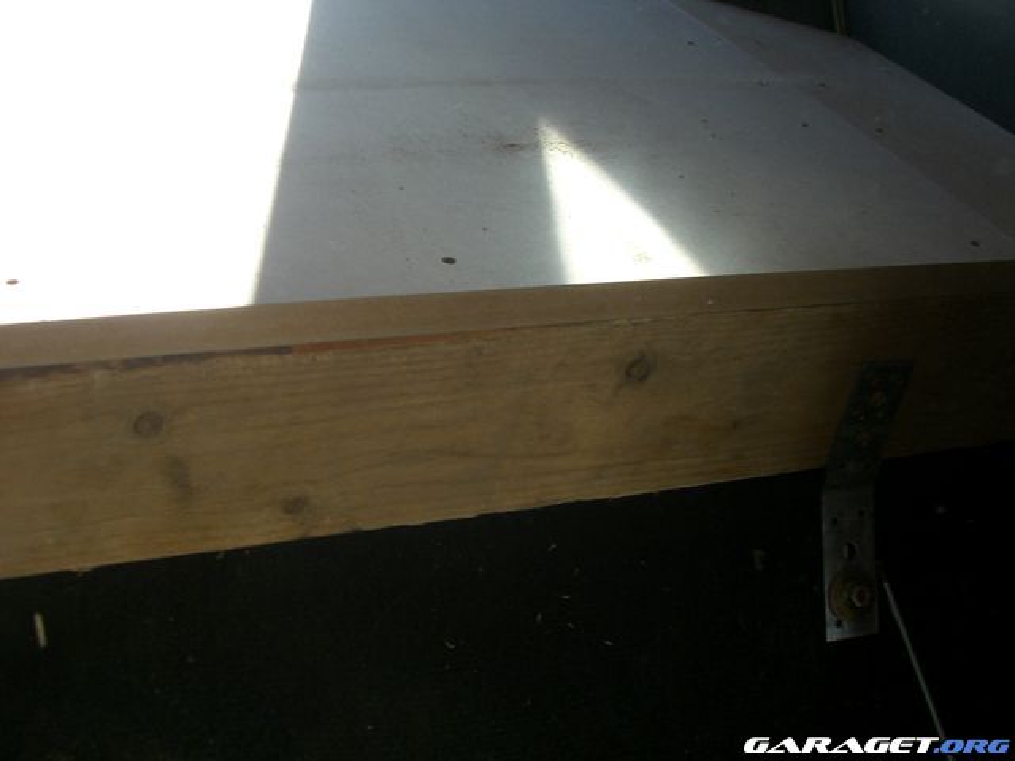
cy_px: 380
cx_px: 508
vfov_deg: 30.9
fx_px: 1378
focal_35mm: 47
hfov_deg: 40.4
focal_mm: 7.6
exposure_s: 1/100
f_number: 3
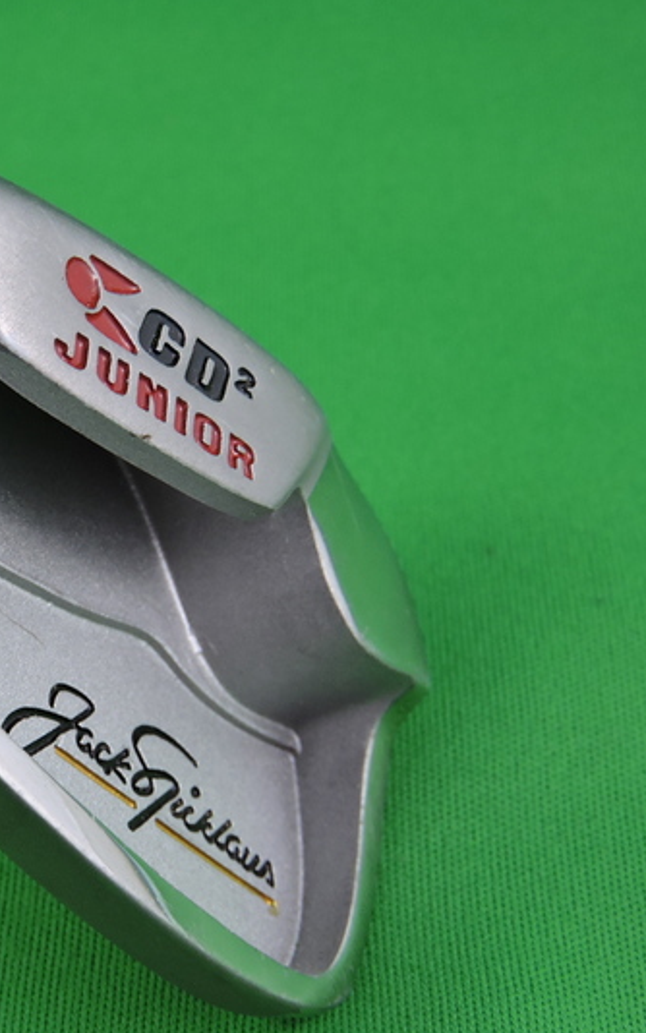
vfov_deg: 29.8
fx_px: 1943
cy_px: 551
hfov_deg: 18.1
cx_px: -94
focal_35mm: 69
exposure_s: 1/30
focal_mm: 8.1
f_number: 4
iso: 110
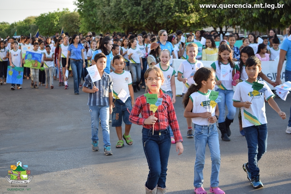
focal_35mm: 82
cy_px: 97
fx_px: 667
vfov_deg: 16.6
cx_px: 146
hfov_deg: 24.6
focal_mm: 55
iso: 100
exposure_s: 1/200
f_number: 4.5
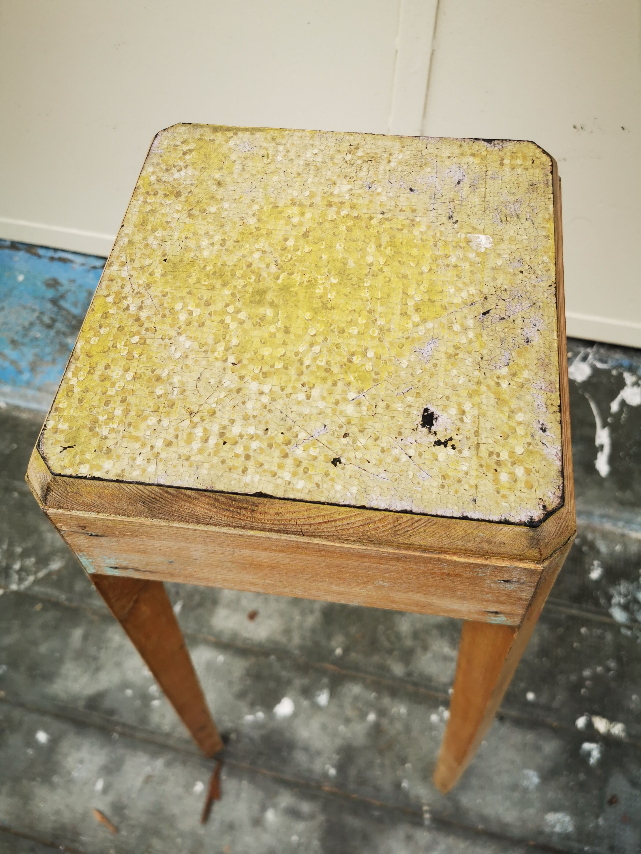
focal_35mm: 27
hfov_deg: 51.4
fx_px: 667
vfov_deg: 65.3
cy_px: 427
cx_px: 320
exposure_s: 1/533
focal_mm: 5.56
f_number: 1.6
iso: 50
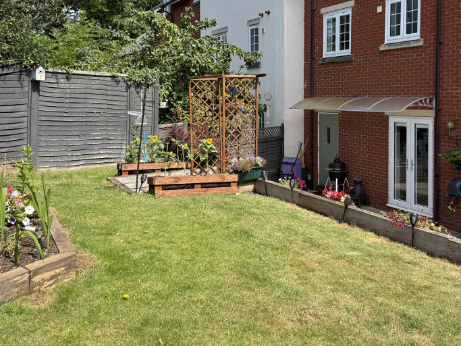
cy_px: 110
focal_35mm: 36
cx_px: 272
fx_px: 479
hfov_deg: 51.1
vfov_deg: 39.1
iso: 80
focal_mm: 6.76
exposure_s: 1/1721
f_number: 1.78
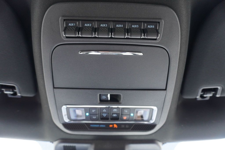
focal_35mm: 24
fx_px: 150
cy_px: 75
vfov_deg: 53.2
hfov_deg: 73.7
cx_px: 112
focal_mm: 16
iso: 640
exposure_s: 1/60
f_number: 4
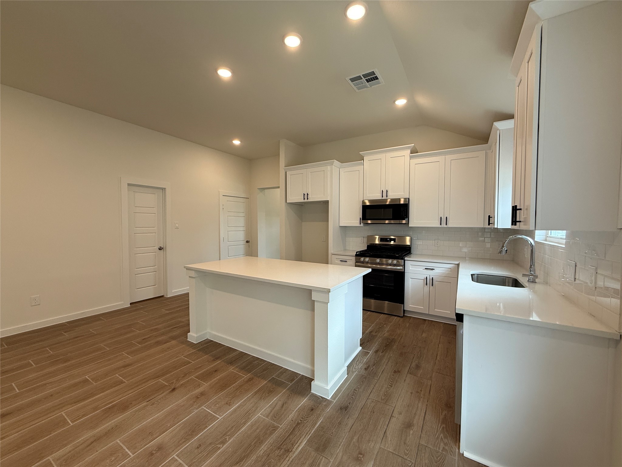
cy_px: 234
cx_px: 311
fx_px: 252
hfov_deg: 102.1
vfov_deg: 85.7
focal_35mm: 14
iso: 100
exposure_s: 1/120
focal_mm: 2.22
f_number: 2.2
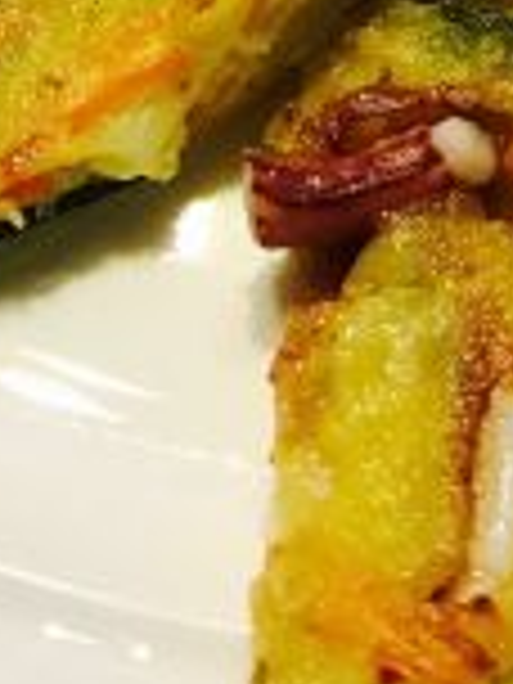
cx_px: 677
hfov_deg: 11.2
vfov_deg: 14.0
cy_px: -446
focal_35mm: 129
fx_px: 2549
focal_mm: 3.99
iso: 25
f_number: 1.8
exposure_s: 1/33
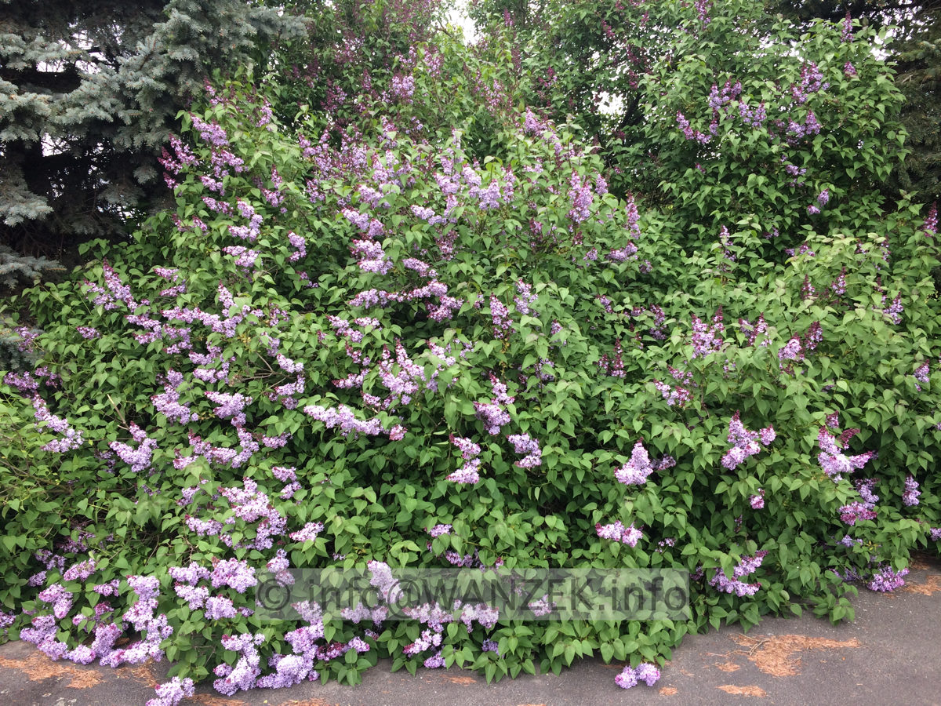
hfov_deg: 61.7
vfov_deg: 48.2
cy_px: 353
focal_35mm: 29
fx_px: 788
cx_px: 470
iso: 50
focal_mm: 4.15
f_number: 2.2
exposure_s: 1/100
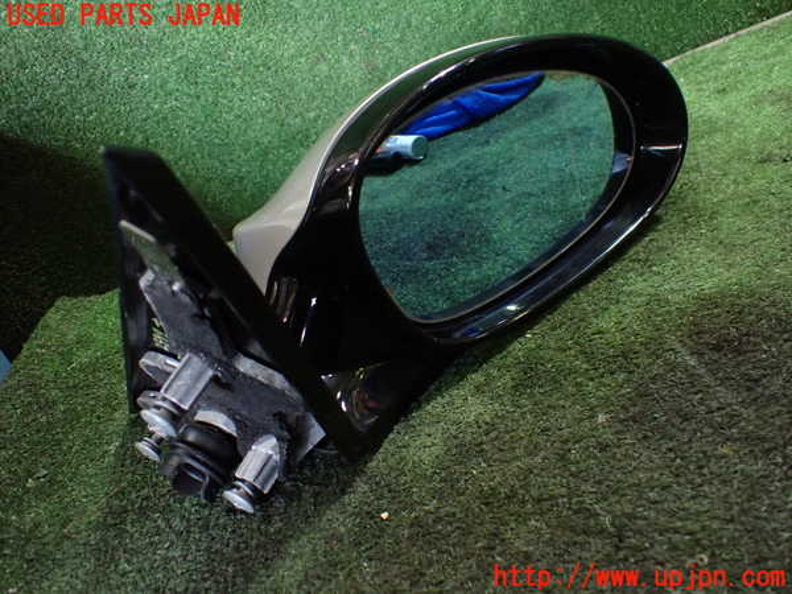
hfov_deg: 60.0
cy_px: 297
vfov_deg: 46.8
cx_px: 396
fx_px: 686
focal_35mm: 30
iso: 800
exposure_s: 1/80
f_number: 2.3
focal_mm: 5.4
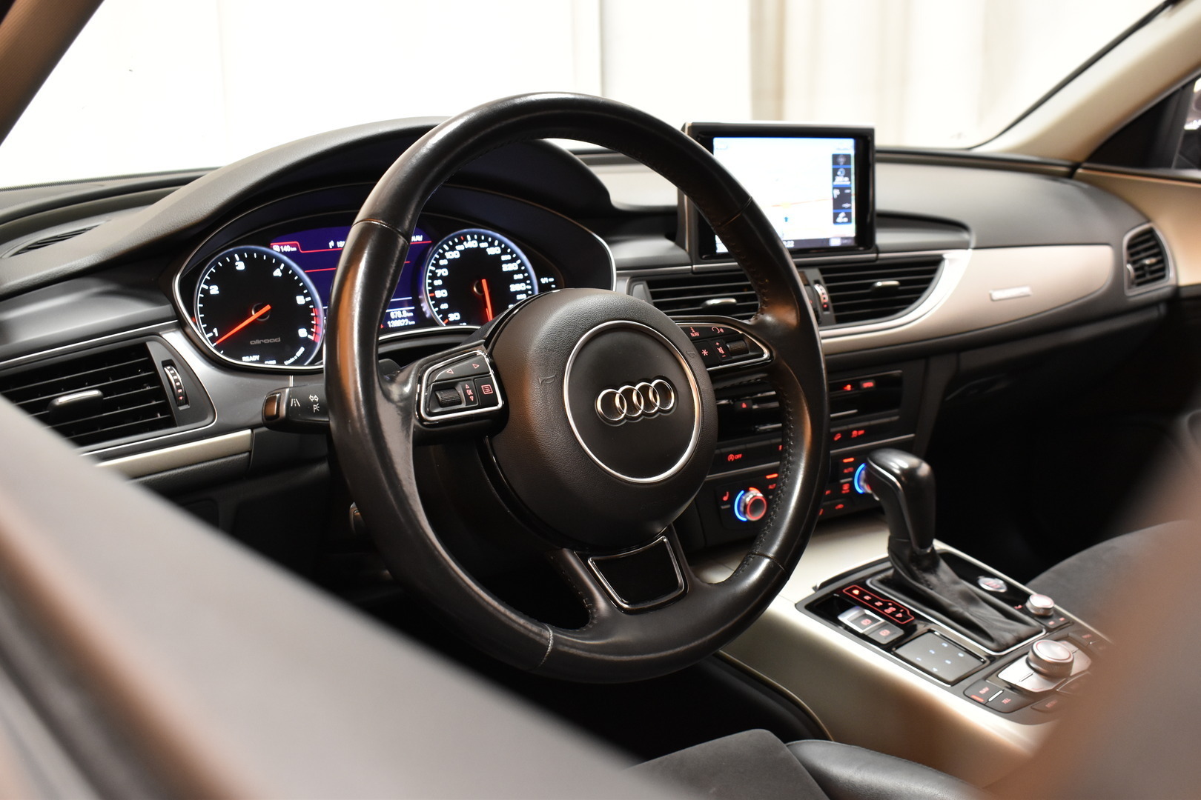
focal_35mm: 36
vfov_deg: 36.9
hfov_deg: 53.1
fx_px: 1201
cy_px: 400
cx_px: 600
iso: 1250
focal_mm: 24
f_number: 5.6
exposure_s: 1/13
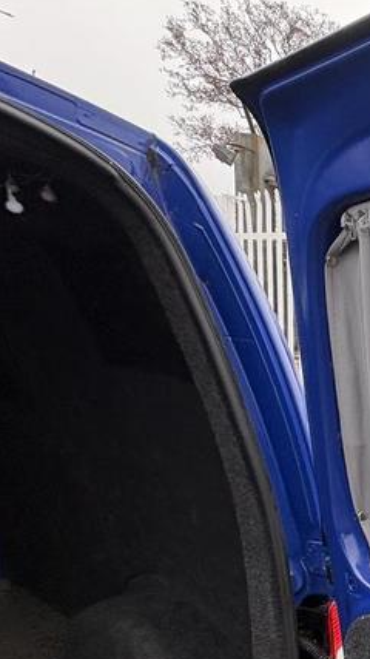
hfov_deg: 25.1
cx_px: 590
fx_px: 558
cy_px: 483
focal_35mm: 32
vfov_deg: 58.3
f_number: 2.2
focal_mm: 2.22
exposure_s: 1/265
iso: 40
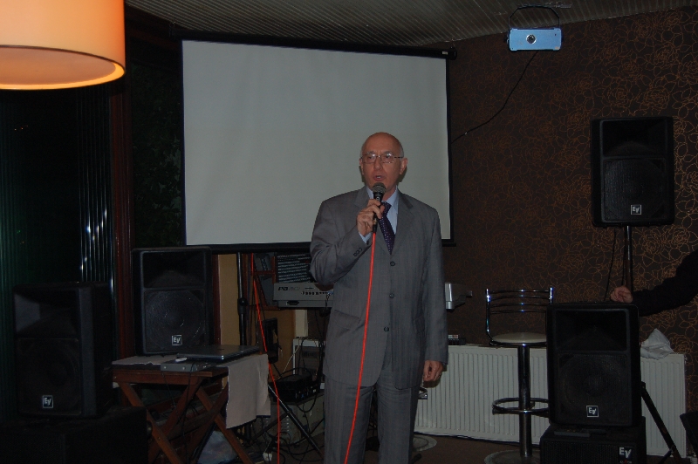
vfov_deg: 31.8
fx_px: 814
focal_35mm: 42
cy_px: 232
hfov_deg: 46.4
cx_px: 349
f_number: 4.2
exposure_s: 1/60
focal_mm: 28
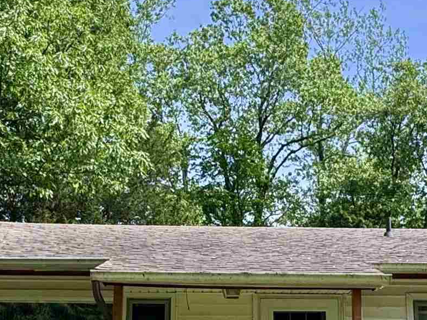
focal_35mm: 55
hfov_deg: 34.9
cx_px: 252
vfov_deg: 25.9
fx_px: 678
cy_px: 272
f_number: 2.2
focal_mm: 2.22
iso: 50
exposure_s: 1/1006
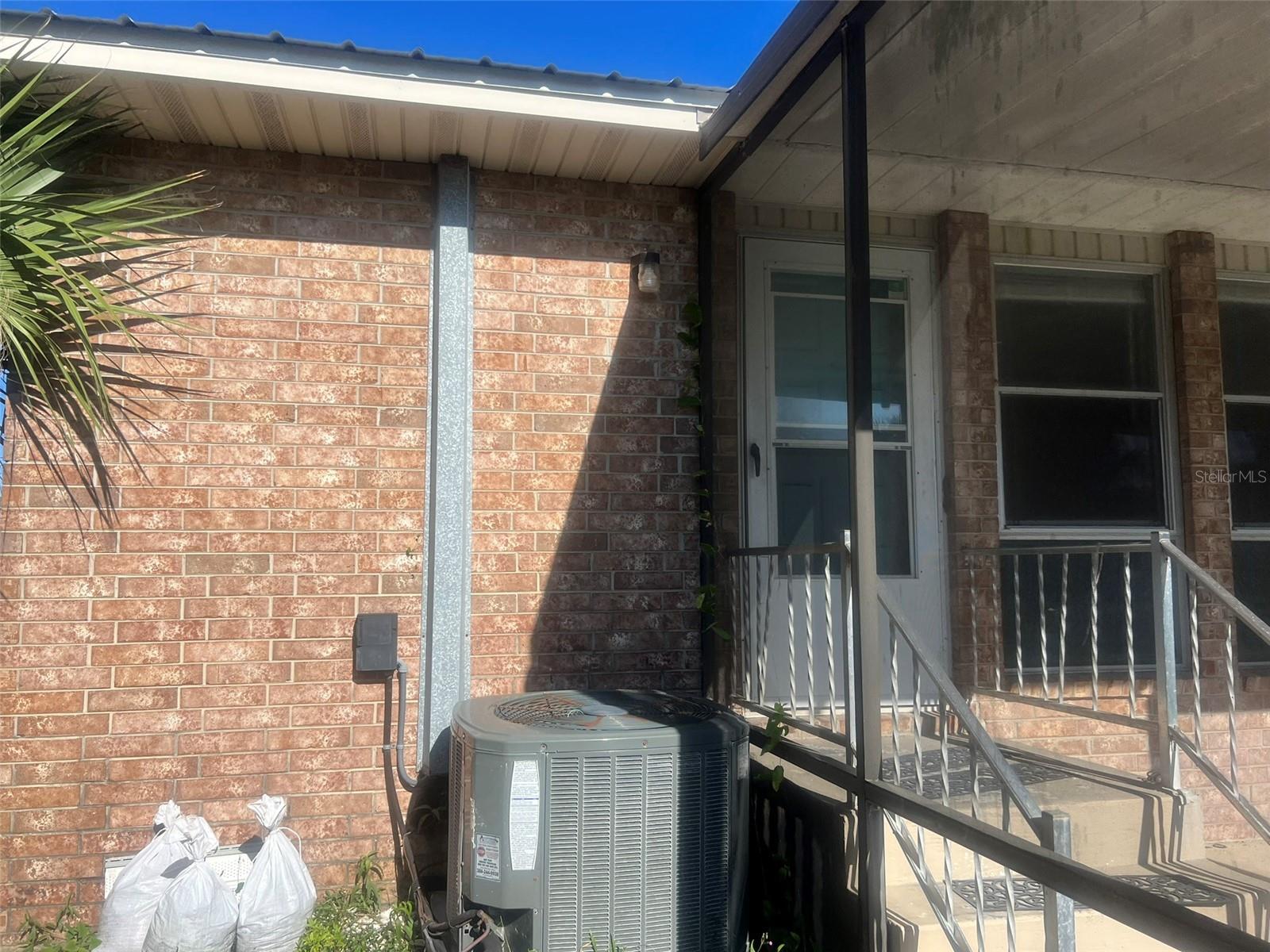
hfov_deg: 67.3
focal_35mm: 26
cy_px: 476
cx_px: 635
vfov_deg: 53.1
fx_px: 954
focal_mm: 5.7
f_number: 1.5
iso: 50
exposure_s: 1/3831
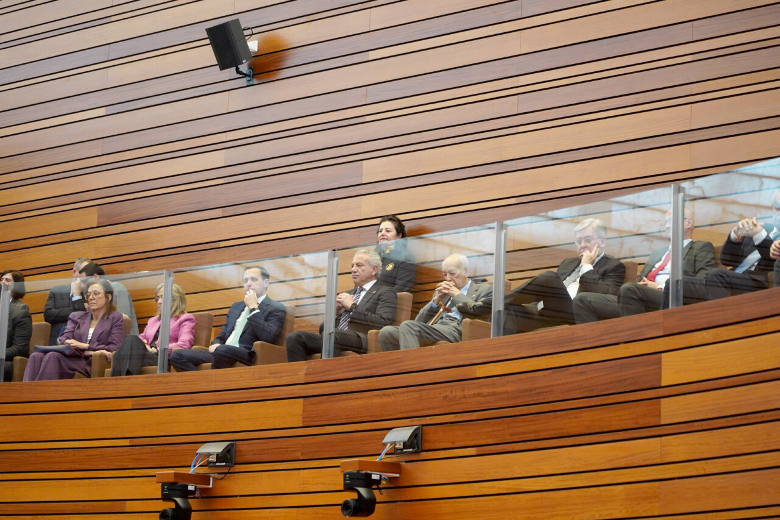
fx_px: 2253
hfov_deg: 19.6
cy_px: 260
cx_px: 390
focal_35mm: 104
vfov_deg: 13.2
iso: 6400
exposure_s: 1/320
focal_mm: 104
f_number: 4
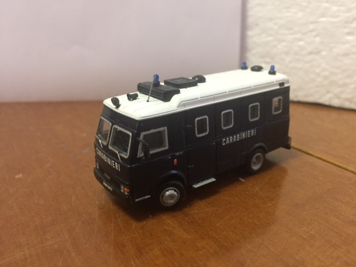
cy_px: 134
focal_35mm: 29
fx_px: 298
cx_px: 178
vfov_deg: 48.2
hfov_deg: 61.7
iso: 250
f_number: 2.2
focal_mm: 4.15
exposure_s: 1/20
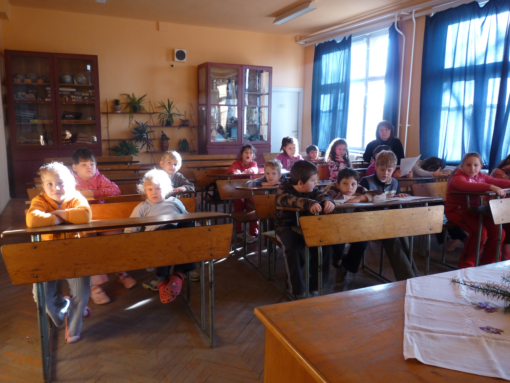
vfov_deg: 51.4
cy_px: 192
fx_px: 398
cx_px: 255
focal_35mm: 27
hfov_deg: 65.3
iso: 200
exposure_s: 1/30
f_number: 2.8
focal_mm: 4.8
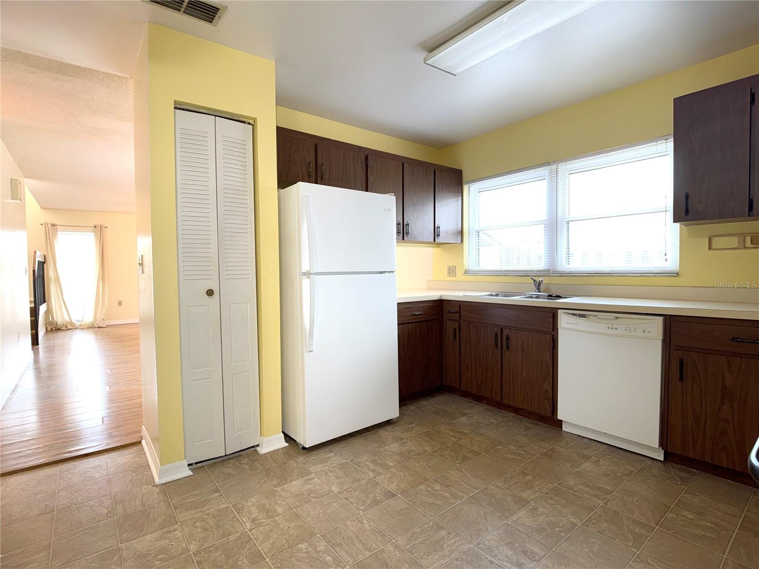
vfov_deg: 56.8
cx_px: 380
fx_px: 526
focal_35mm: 24
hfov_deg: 71.6
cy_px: 284
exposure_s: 1/20
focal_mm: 6.76
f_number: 1.78
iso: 100
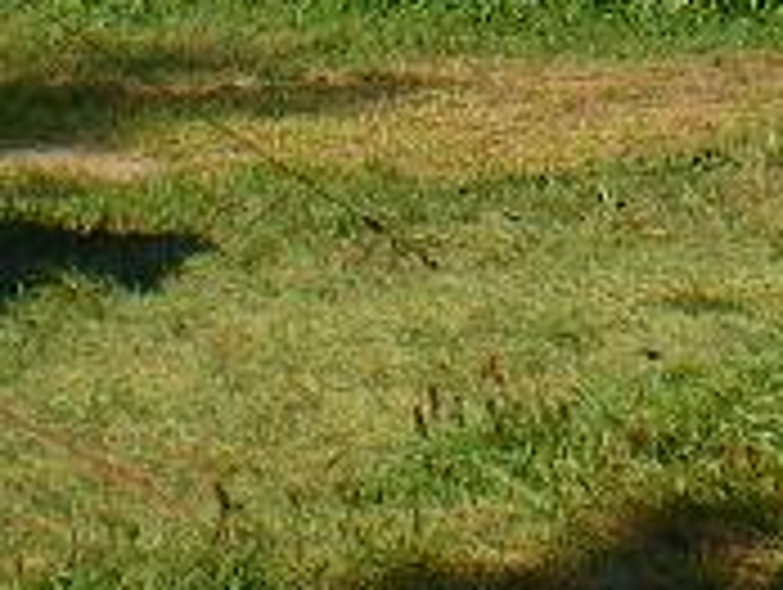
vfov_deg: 9.0
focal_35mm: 157
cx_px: 684
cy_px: -572
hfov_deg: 12.5
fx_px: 3556
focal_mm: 6.3
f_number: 4.6
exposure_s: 1/320
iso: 64
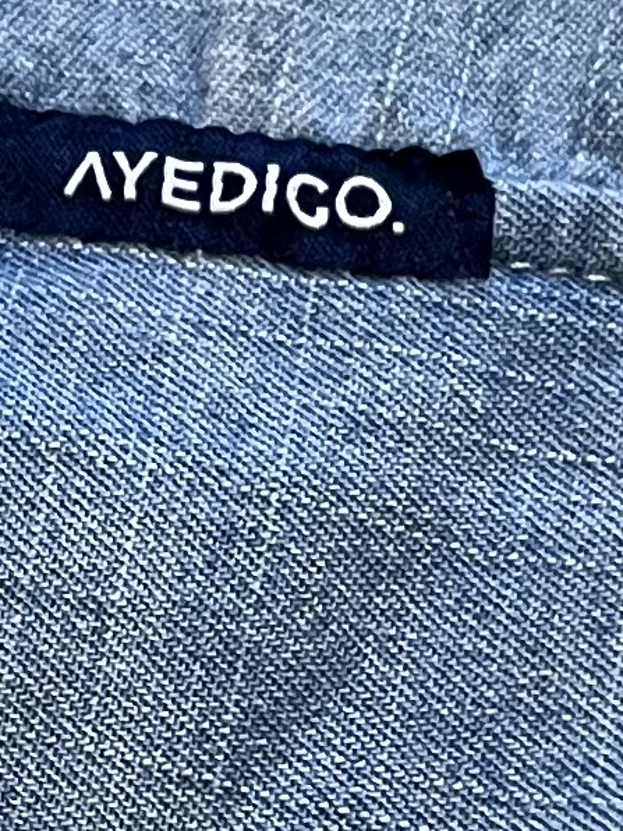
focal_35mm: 176
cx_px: 334
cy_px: 718
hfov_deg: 8.4
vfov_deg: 11.2
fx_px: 4223
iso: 80
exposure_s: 1/50
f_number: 1.5
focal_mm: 5.7
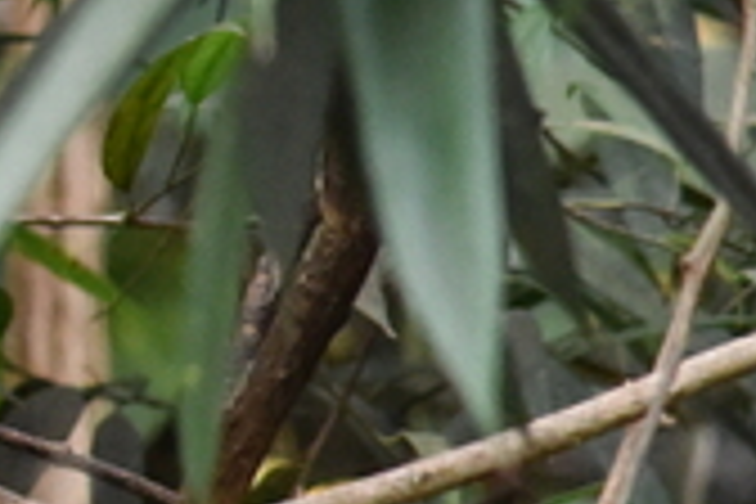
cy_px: 9
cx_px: -1678
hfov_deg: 2.2
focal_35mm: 915
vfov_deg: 1.5
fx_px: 19213
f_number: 4
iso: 5000
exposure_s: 1/250
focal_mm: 120
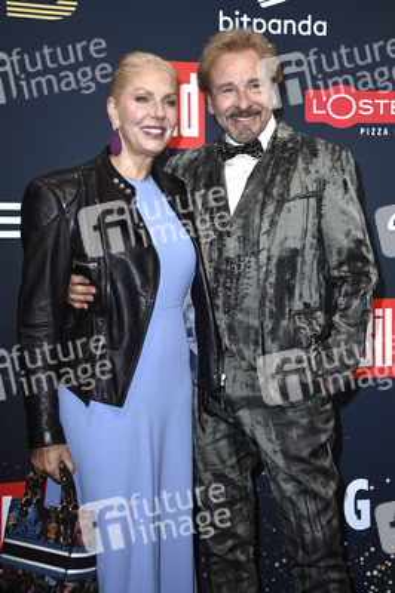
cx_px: 198
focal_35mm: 55
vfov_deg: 36.3
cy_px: 296
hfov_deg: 24.6
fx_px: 907
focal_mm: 55
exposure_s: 1/250
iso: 320
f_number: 5.6
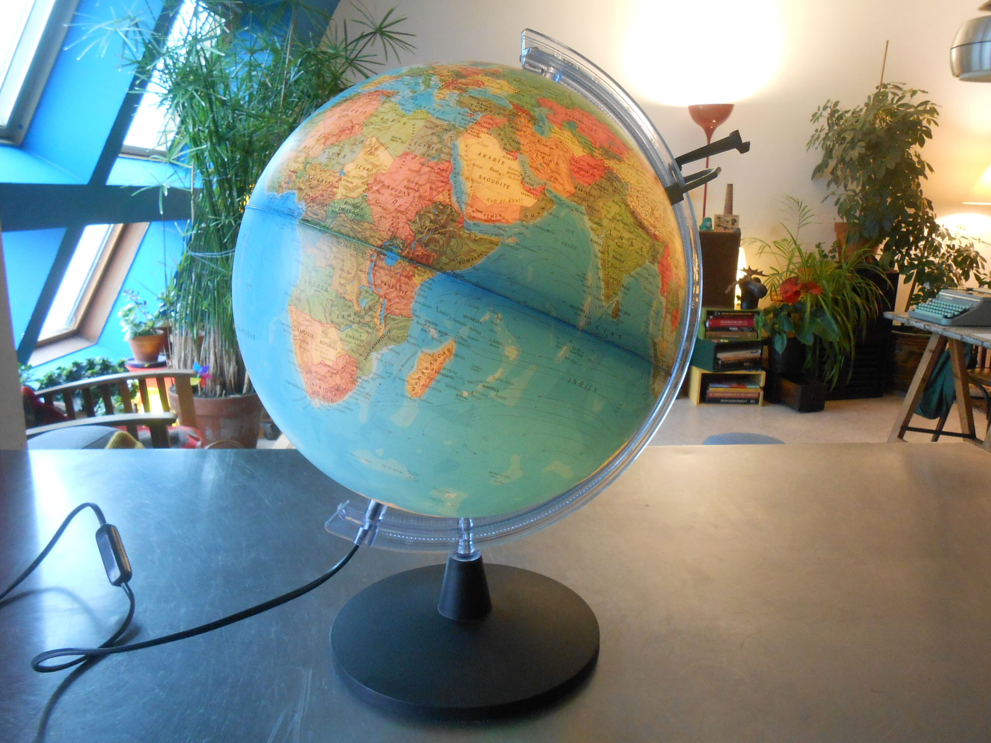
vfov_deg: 53.1
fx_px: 744
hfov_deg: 67.3
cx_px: 496
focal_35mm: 26
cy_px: 372
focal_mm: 4.6
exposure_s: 1/13
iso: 400
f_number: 3.5
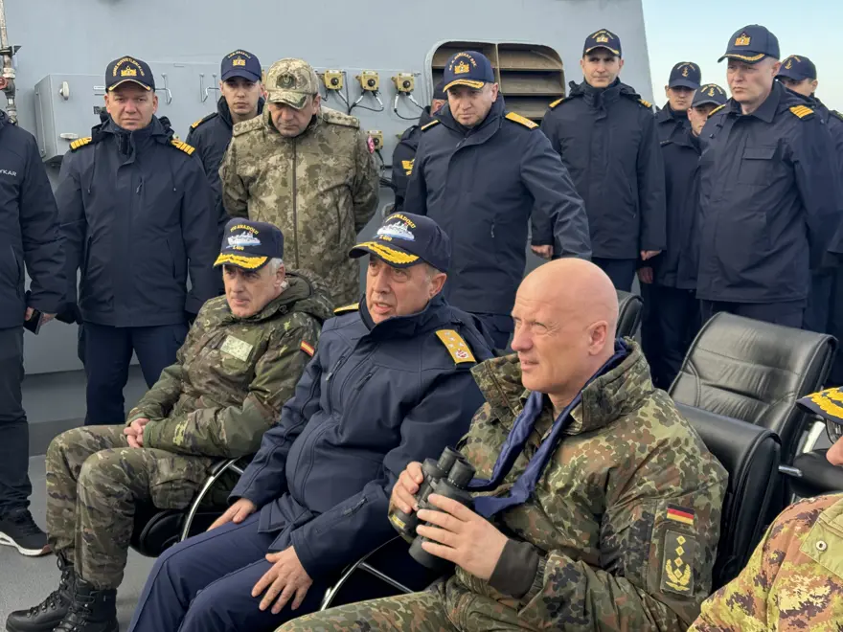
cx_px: 422
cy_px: 316
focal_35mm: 48
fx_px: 1169
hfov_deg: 39.7
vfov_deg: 30.3
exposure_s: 1/685
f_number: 1.78
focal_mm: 6.76
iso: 64
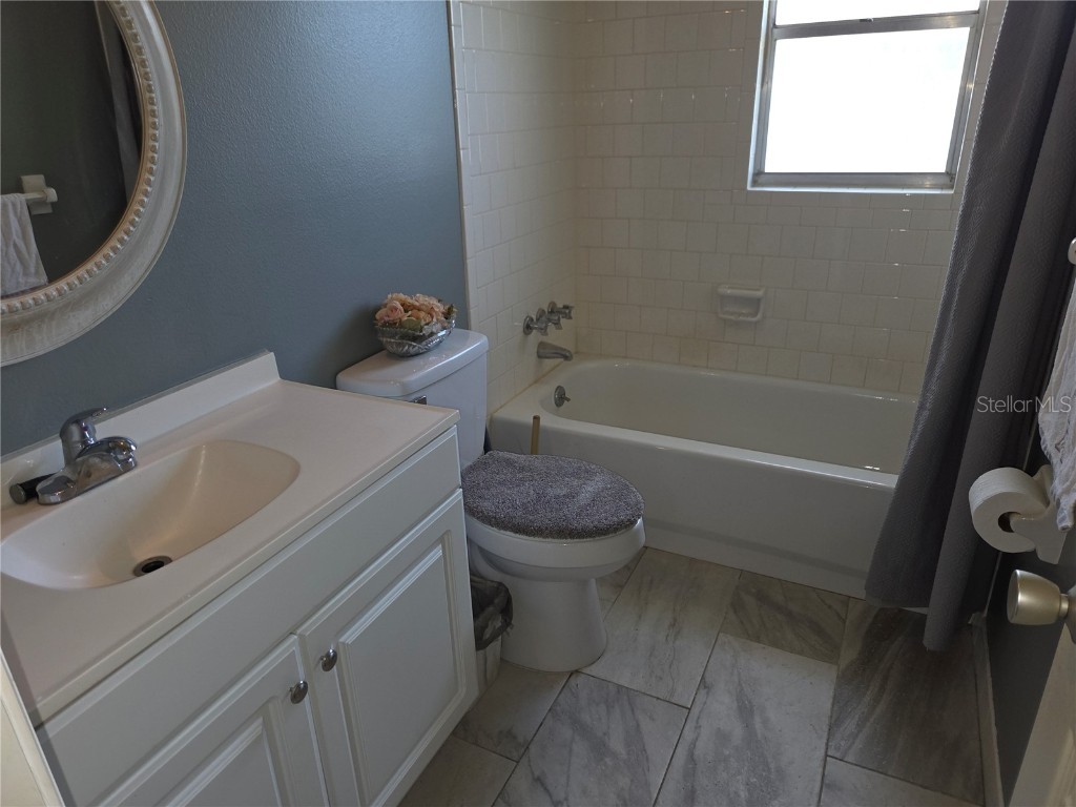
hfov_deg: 73.9
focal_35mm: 23
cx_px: 538
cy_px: 404
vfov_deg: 58.9
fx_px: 715
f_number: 1.8
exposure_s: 1/60
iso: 64
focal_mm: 5.4
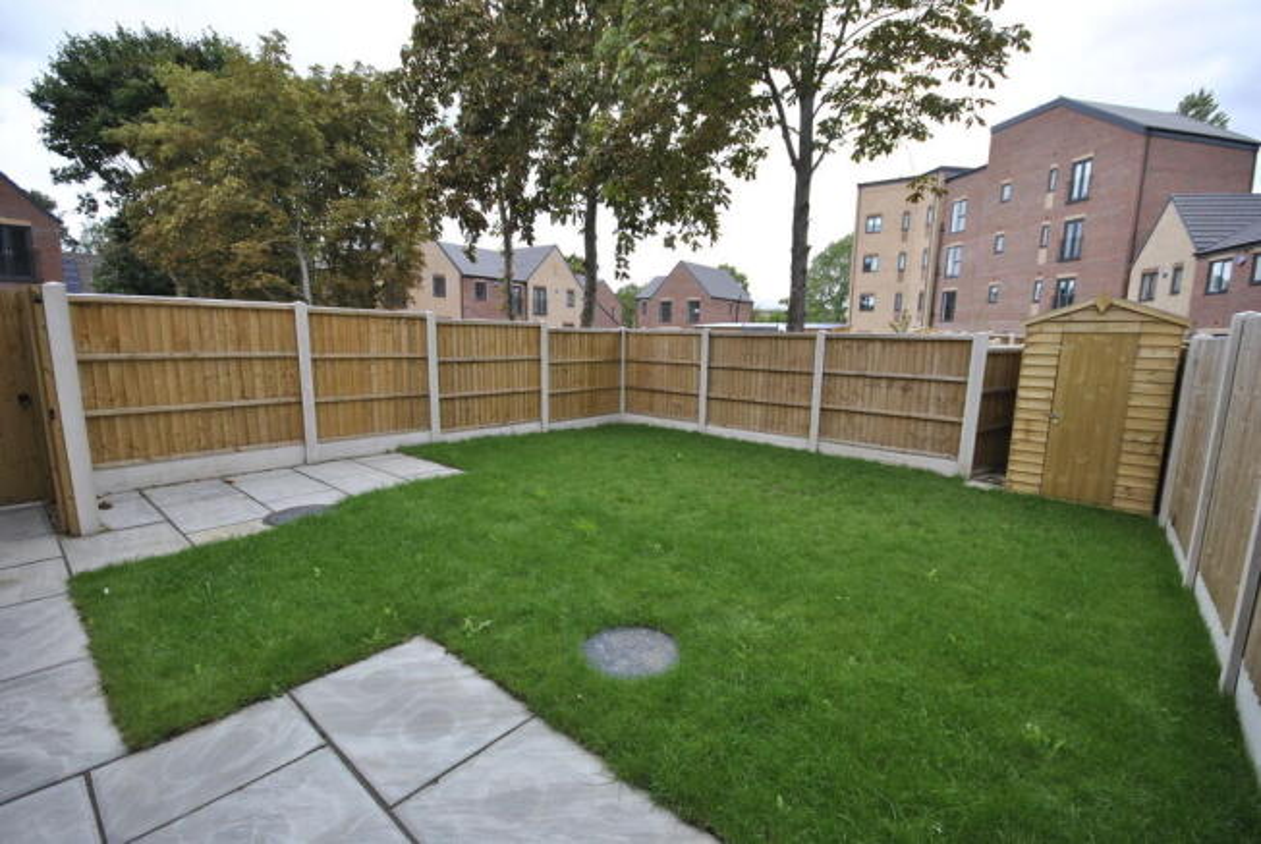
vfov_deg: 77.5
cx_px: 630
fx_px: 526
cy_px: 422
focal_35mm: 15
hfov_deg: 100.3
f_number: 5.6
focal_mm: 10
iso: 140
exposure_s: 1/125
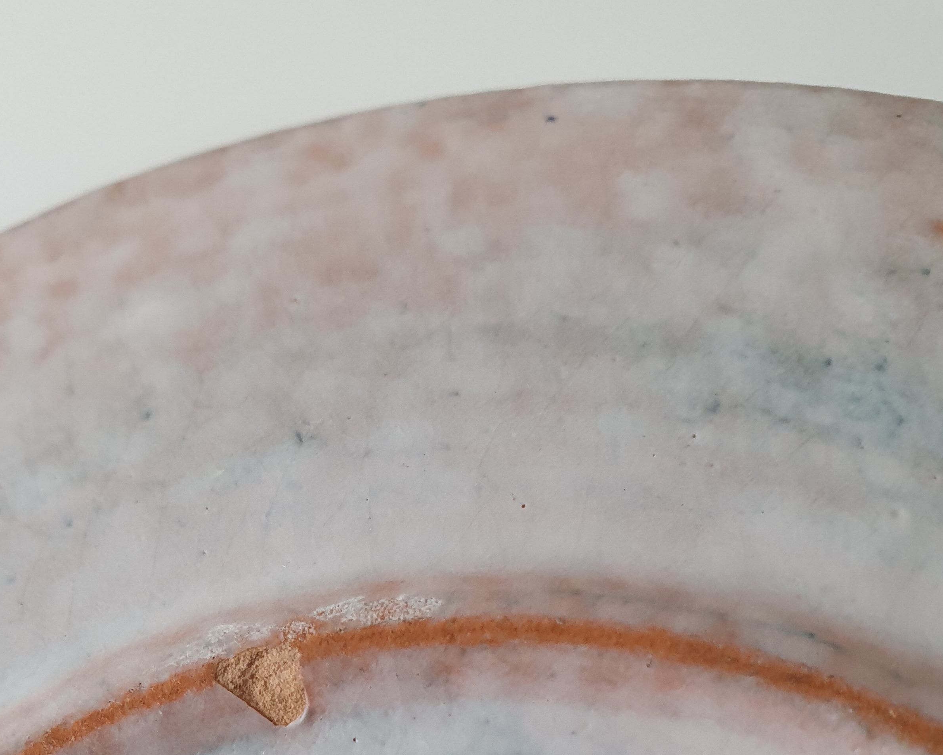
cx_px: 406
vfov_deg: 31.9
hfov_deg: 42.8
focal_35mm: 43
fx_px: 1200
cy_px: 776
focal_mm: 4.32
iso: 125
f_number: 2.4
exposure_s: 1/100
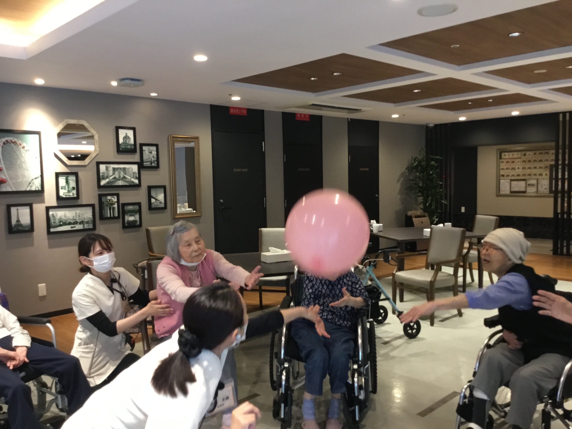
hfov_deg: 58.4
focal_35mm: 31
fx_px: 512
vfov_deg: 45.4
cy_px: 214
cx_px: 286
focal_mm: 3.3
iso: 125
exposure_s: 1/30
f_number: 2.4
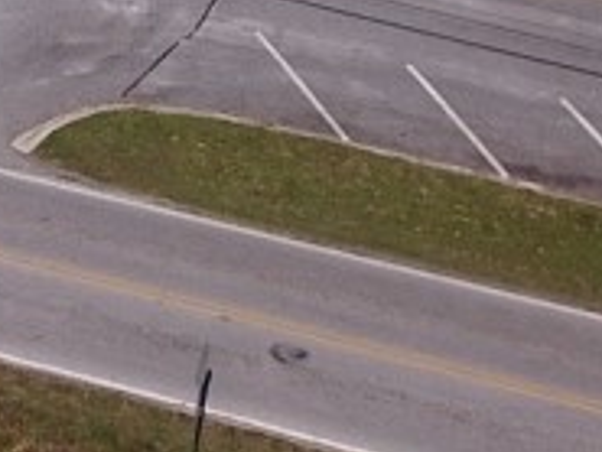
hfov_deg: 9.0
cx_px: -778
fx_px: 3515
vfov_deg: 6.6
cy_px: -940
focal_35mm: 202
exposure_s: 1/2646
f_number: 2.2
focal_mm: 4.7
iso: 100
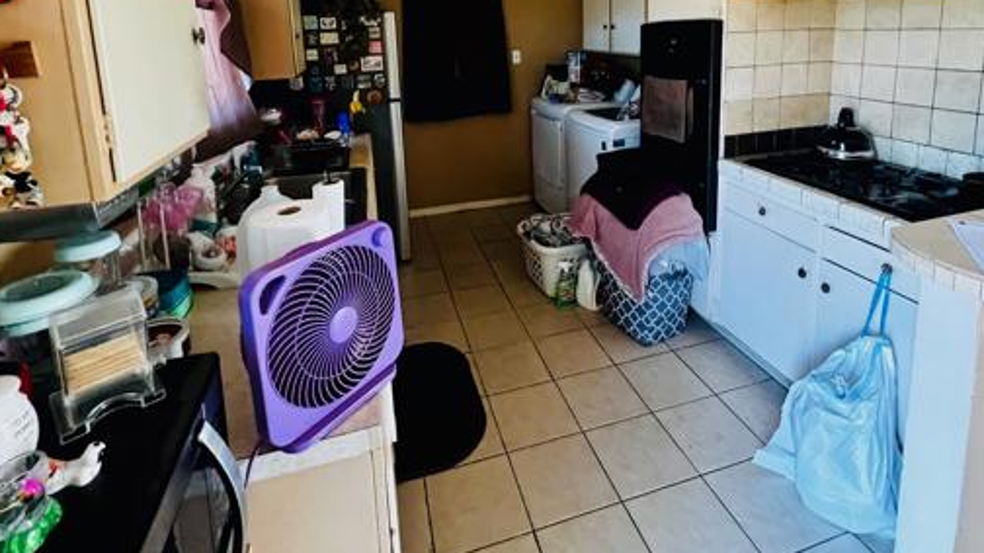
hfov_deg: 92.6
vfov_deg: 56.2
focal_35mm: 18
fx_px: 469
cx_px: 517
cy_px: 104
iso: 1000
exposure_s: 1/46
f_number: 1.8
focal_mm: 1.57
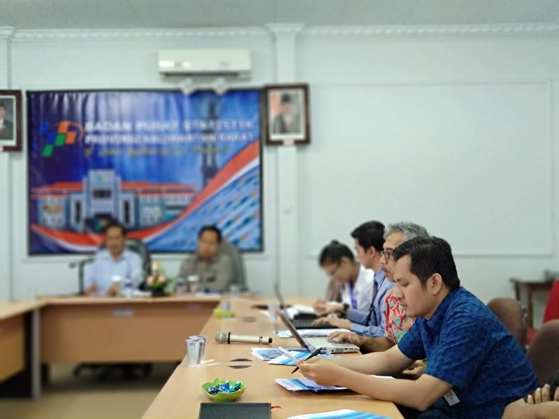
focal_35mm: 52
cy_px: 210
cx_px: 280
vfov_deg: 28.0
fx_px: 840
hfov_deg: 36.8
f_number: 2.6
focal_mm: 5.99
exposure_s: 1/30
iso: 1600
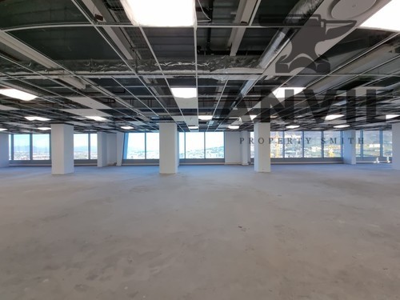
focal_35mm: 13
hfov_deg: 106.2
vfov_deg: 89.9
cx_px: 200
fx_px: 150
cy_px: 150
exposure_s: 1/100
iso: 64
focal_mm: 2.2
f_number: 2.2
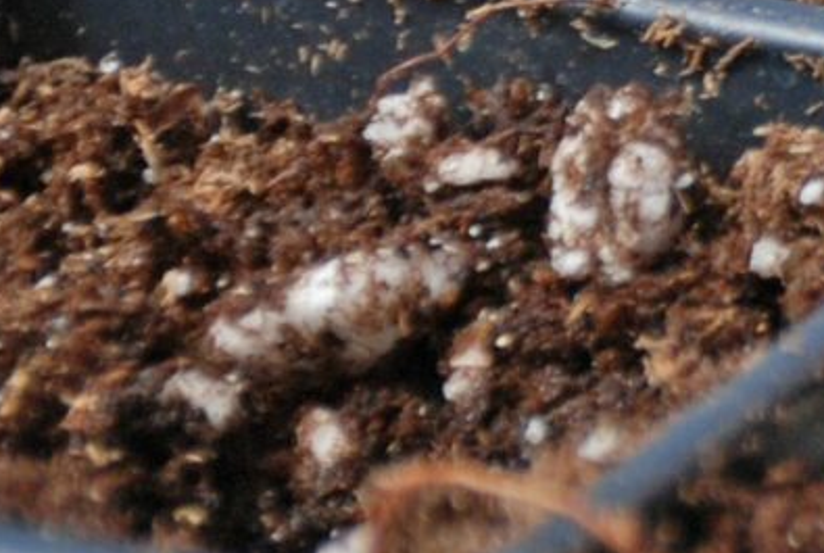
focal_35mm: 680
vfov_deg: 2.0
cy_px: -526
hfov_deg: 3.0
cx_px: 2288
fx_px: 15594
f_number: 5.6
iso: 320
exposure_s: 1/500
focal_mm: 70
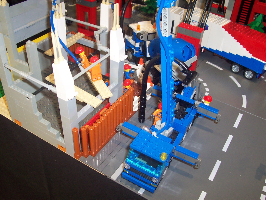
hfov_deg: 50.1
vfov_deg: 38.7
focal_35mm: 37
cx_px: 133
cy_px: 100
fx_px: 284
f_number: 2.8
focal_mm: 5.6
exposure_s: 1/60
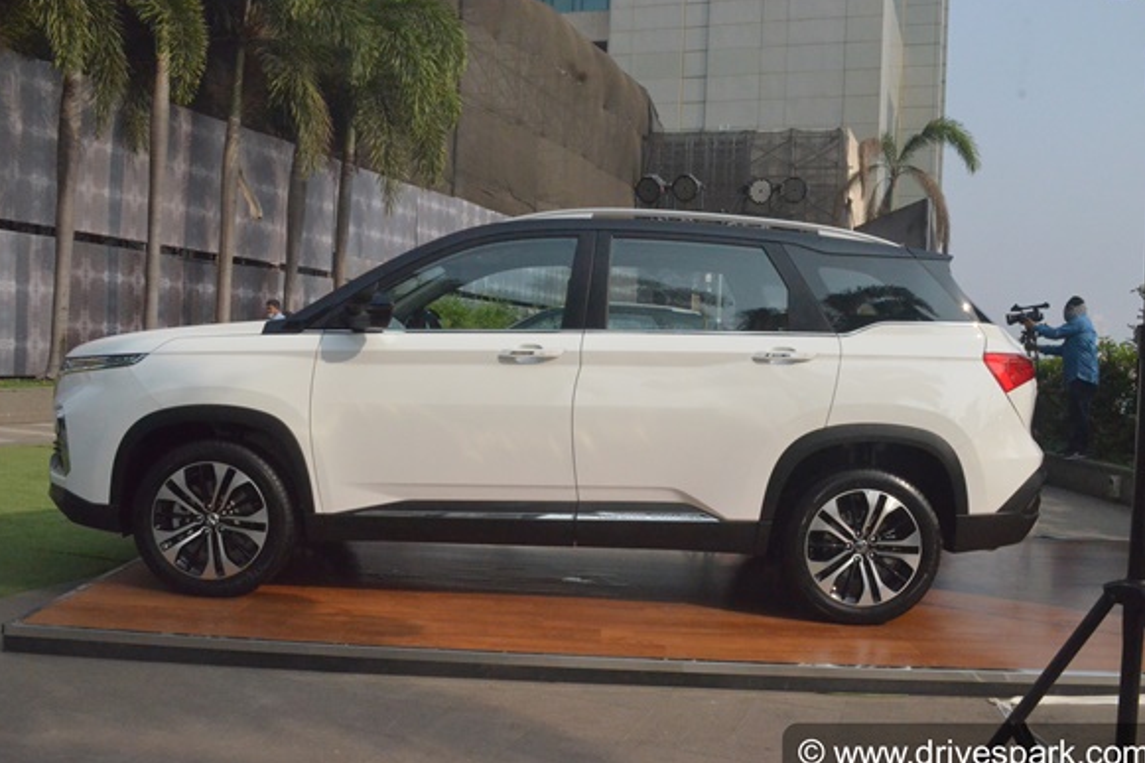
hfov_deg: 55.8
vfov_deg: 38.9
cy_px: 382
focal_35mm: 34
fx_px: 1081
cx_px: 570
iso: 5000
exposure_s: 1/4000
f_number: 13
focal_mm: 22
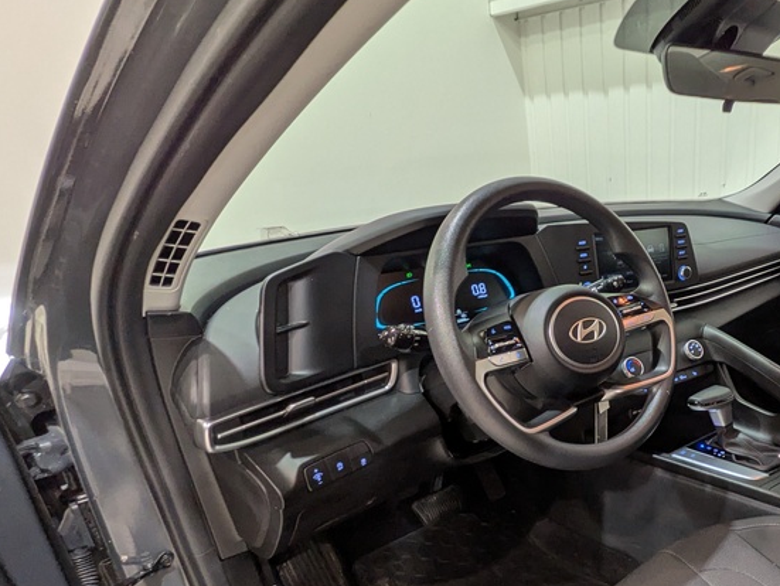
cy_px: 412
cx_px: 641
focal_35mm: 26
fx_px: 586
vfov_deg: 51.6
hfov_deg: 60.9
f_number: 2.2
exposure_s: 1/30
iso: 48
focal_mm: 1.83
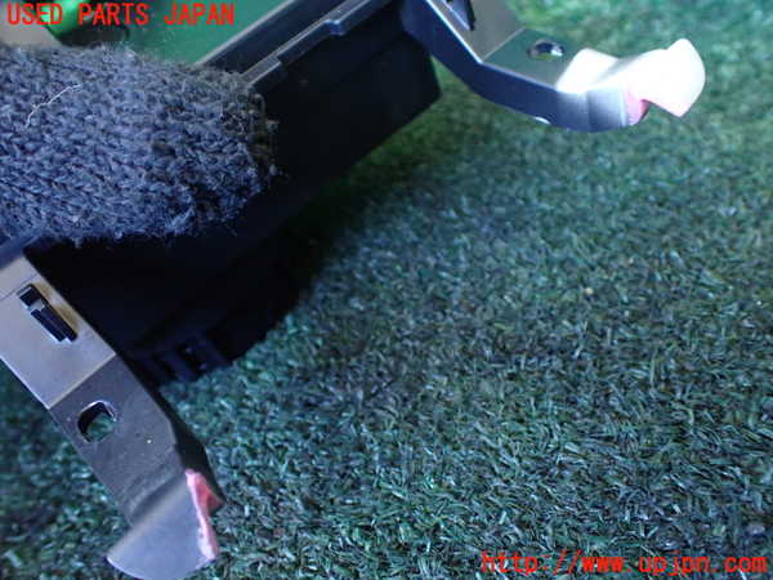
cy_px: 290
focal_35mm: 30
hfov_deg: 60.0
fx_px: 670
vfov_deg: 46.8
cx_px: 386
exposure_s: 1/30
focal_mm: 5.4
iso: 800
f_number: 2.3
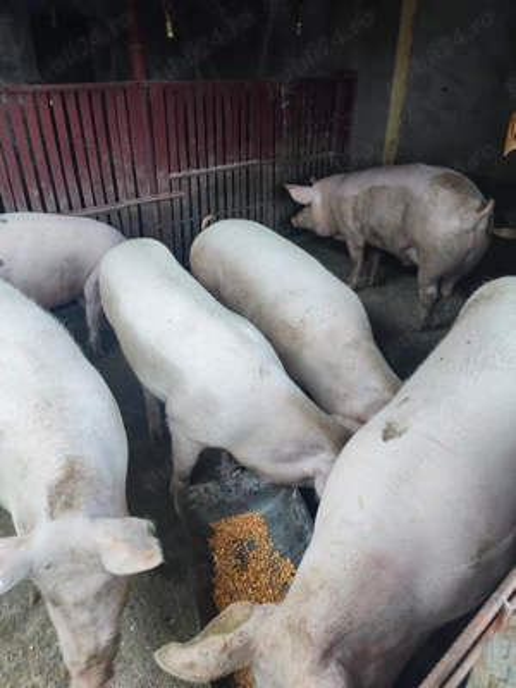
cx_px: 258
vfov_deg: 69.4
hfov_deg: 54.9
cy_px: 344
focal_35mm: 25
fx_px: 497
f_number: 1.9
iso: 198
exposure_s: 1/33
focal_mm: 6.04
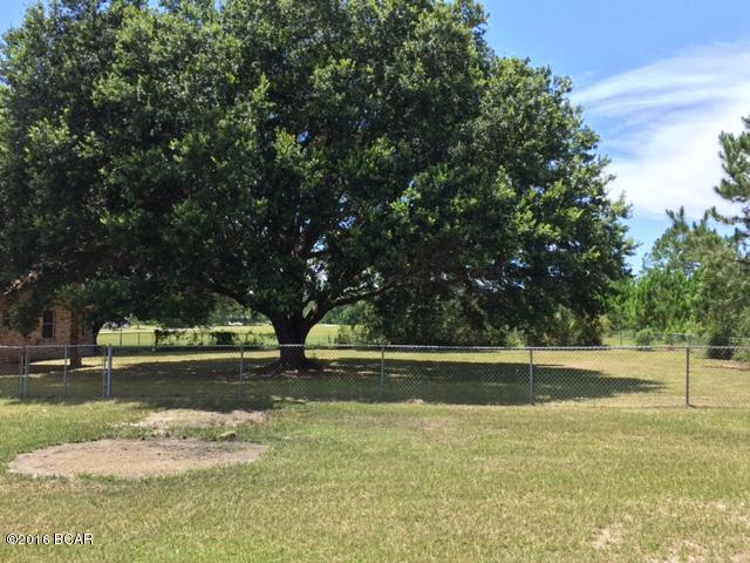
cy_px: 282
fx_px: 628
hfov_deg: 61.7
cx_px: 375
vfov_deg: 48.2
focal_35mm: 29
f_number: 2.2
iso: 32
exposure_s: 1/879
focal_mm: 4.15
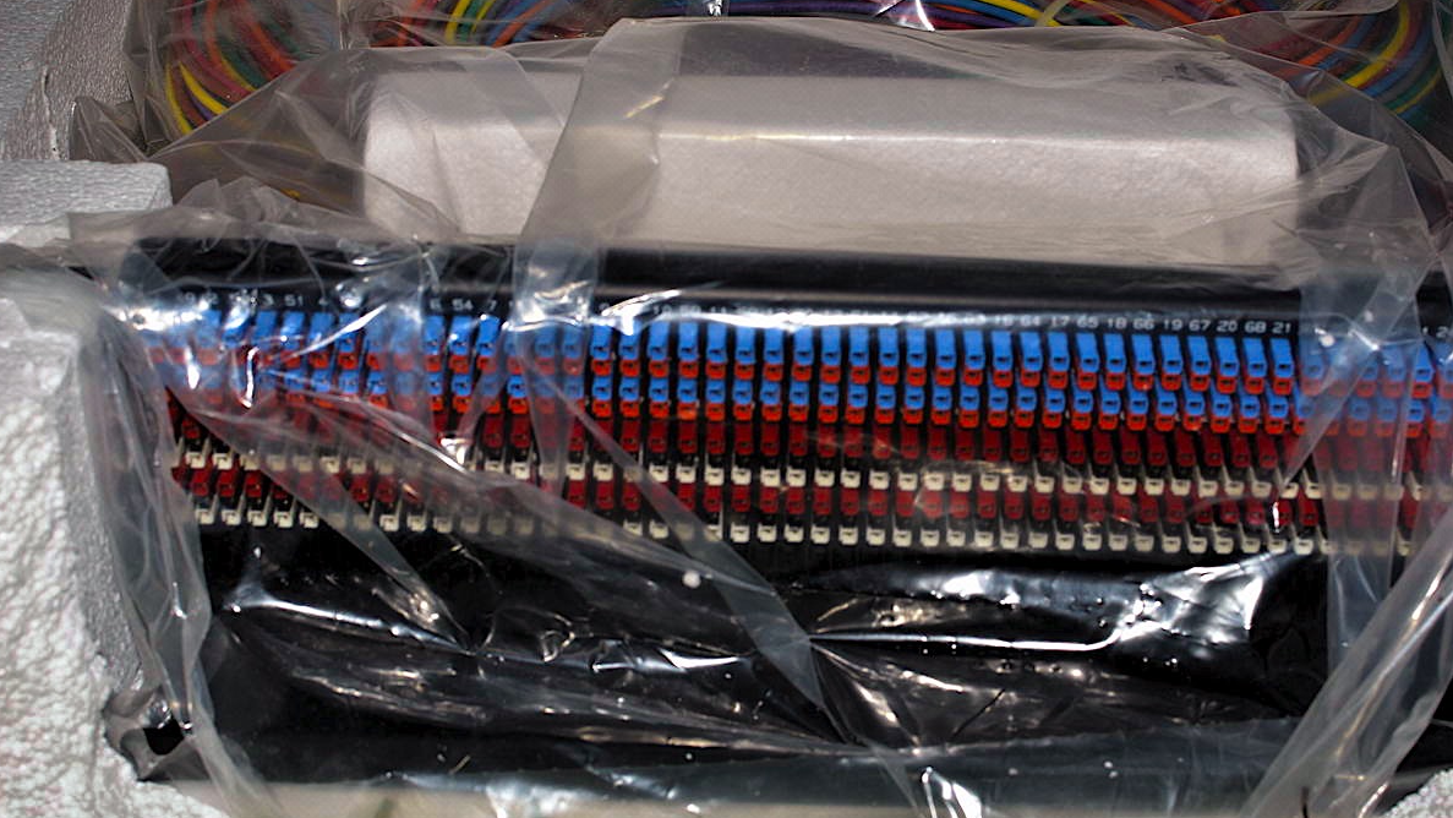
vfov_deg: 21.6
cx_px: 721
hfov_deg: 37.5
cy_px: 392
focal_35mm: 56
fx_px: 2140
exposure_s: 1/60
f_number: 8
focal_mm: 35
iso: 100
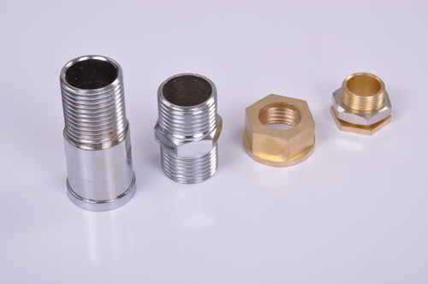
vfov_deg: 13.0
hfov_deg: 19.5
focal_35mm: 105
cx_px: 214
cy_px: 142
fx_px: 1247
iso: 200
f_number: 36
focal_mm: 70
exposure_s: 1/125
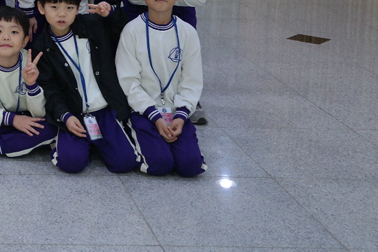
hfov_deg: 22.4
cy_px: -90
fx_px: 871
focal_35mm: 83
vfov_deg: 15.5
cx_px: -83
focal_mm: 20
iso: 400
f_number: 3.5
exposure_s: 1/40
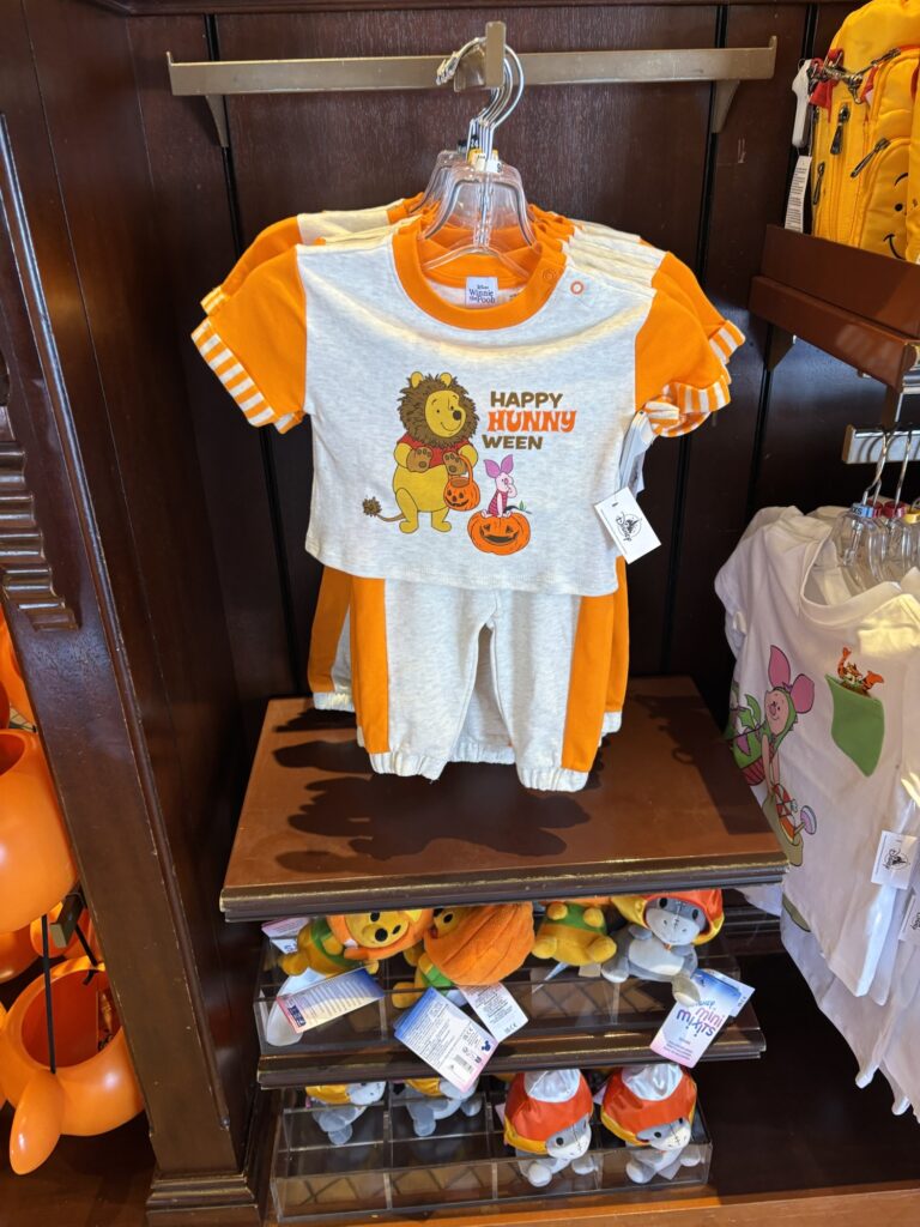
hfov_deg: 53.1
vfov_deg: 67.3
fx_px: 921
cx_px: 460
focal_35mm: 26
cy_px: 614
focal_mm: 5.96
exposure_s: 1/55
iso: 160
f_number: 1.6
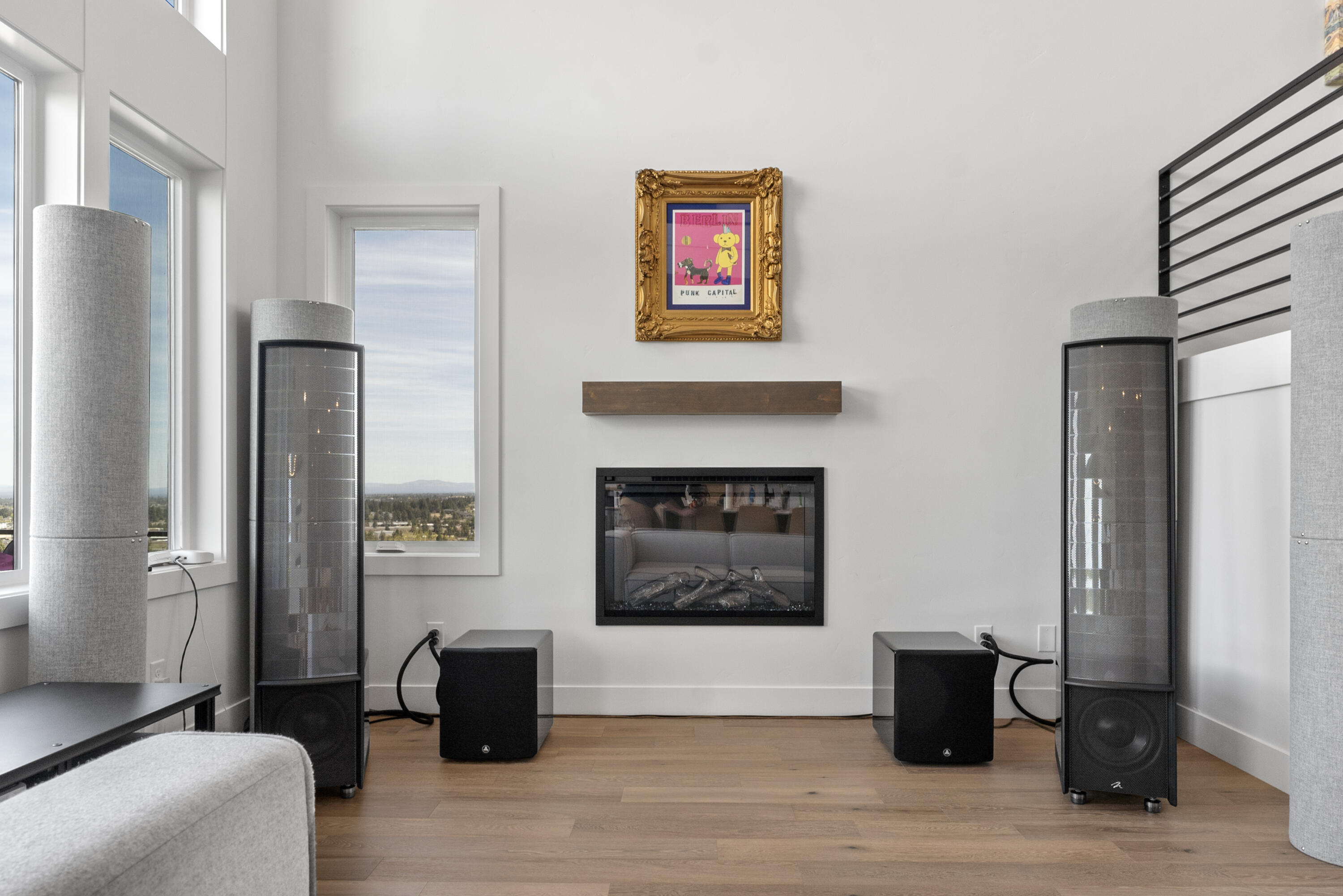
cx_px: 672
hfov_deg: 78.6
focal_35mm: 22
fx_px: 821
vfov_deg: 57.2
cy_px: 448
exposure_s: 1/30
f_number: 8
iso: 200
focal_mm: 14.8
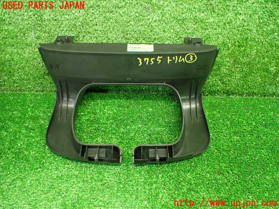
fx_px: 242
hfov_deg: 60.0
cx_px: 140
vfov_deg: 46.8
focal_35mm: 30
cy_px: 104
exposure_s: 1/60
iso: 800
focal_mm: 5.4
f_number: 2.3
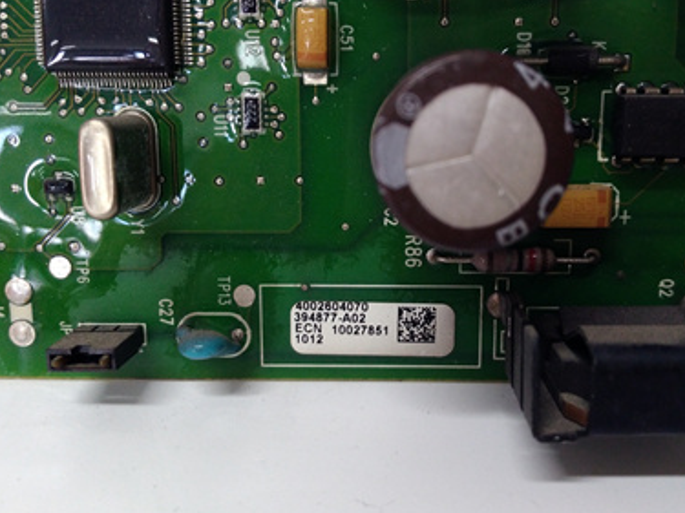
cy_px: 247
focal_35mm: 36
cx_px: 376
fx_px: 712
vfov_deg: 39.6
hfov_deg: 51.3
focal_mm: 3.79
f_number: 2
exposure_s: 1/33
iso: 312
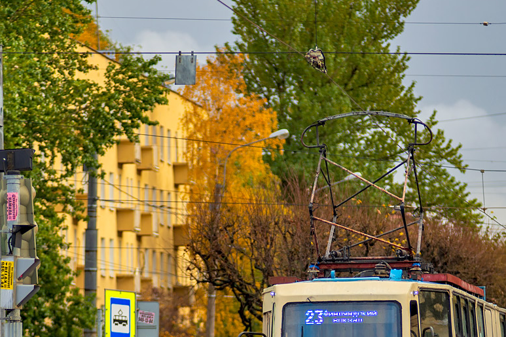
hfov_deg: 7.9
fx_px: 3682
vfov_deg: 5.2
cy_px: 307
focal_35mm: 262
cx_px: 369
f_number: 3.2
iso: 160
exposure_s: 1/1600
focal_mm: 135
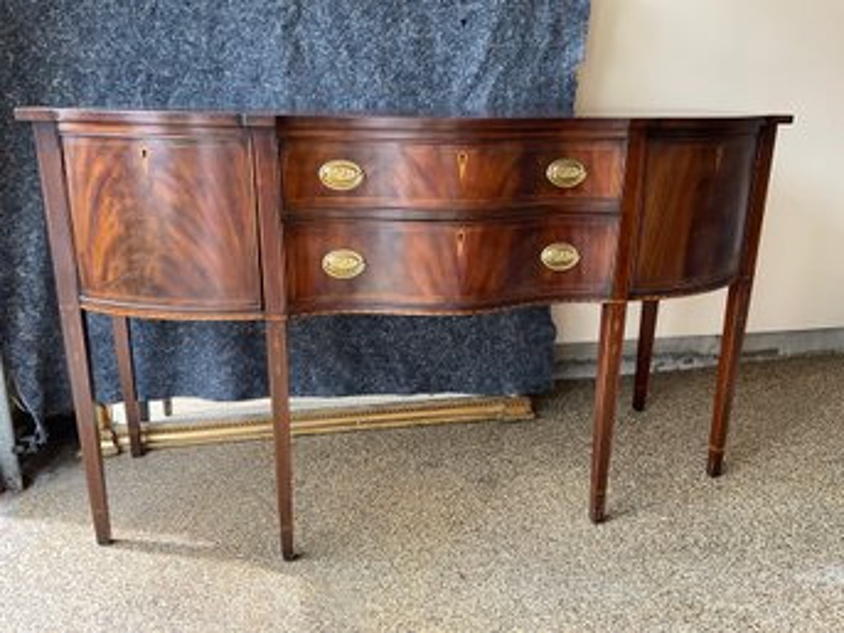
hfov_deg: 61.7
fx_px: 707
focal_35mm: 29
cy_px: 316
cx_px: 422
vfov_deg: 48.2
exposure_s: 1/120
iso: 25
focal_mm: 3
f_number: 1.8
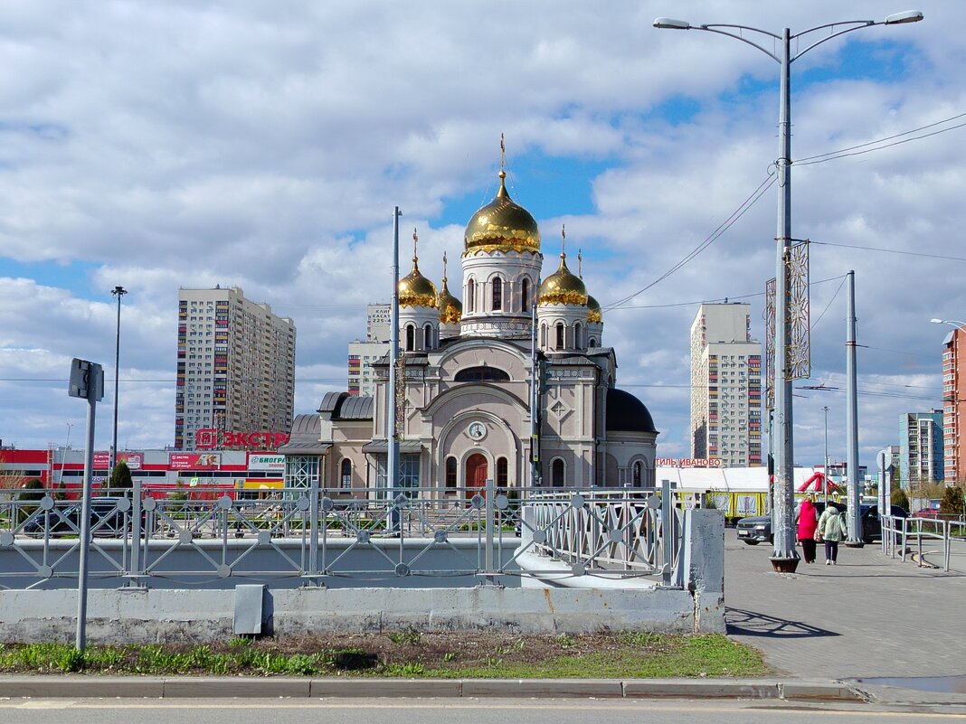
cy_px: 362
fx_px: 1563
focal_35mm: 56
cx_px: 483
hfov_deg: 34.3
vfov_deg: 26.1
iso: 100
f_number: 1.75
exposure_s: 1/1281
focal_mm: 5.25
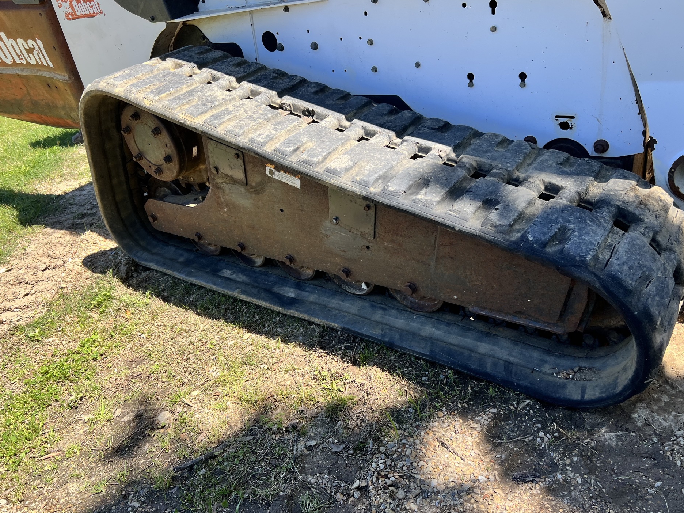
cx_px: 348
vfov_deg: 49.7
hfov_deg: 63.4
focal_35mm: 28
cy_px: 262
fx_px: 553
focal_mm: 5.7
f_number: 1.5
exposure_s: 1/1058
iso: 50
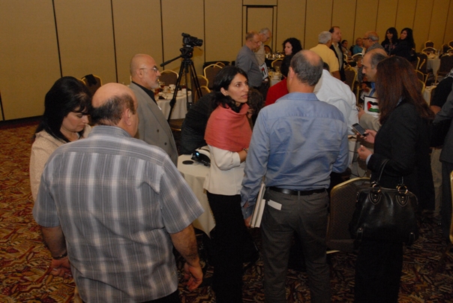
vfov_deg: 37.0
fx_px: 453
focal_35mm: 36
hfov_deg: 53.1
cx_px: 226
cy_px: 152
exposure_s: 1/60
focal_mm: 24
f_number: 8
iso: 1250
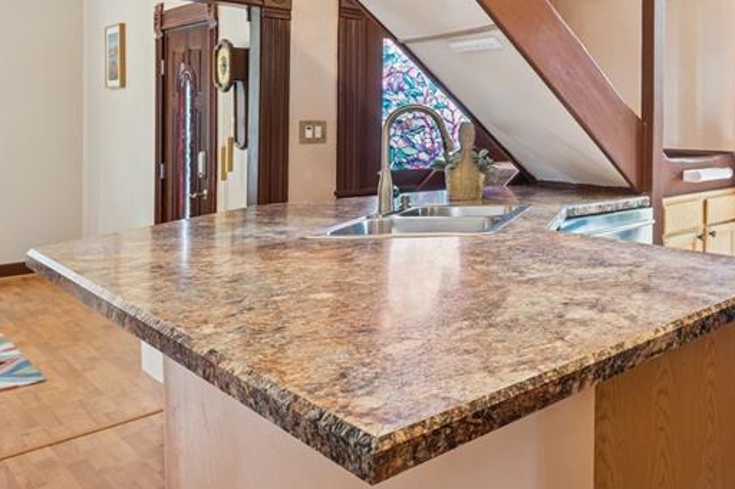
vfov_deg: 42.2
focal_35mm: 30
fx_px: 612
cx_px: 728
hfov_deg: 50.6
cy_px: 120
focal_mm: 15
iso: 100
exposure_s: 1
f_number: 11
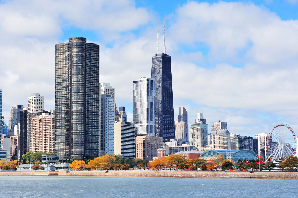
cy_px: 99
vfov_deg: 13.9
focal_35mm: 98
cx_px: 149
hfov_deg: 20.8
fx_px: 811
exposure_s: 1/750
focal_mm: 98
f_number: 8
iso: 200
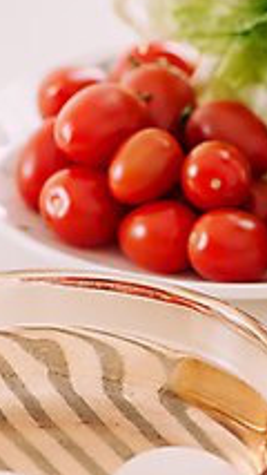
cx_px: 514
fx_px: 3897
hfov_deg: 3.9
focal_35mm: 310
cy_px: 321
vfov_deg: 7.0
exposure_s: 1/160
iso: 400
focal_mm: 105
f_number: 5
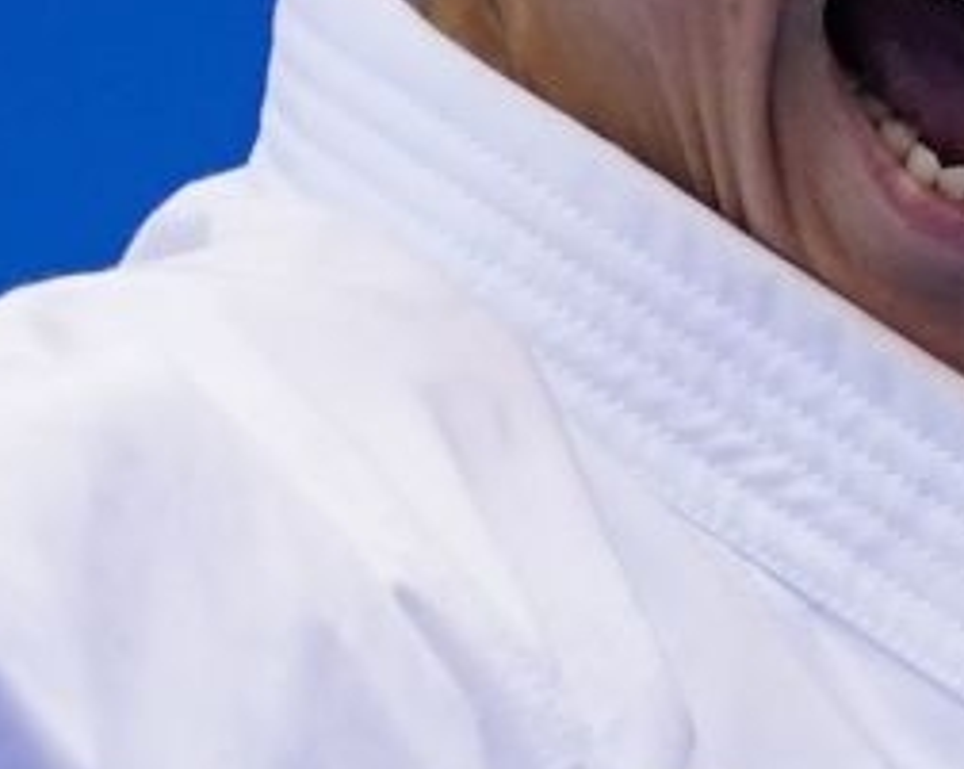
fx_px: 114731
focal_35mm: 4026
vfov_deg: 0.4
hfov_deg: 0.5
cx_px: 639
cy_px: 780
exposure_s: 1/500
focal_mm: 400
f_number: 2.8
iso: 640
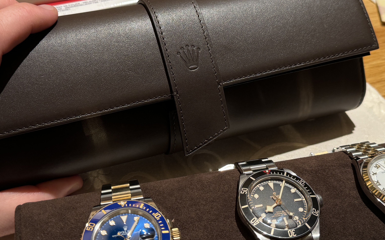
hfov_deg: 41.8
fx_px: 504
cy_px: 95
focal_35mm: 48
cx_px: 190
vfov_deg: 26.8
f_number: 1.78
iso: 200
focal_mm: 6.86
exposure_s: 1/49
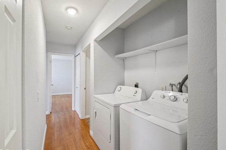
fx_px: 94
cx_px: 100
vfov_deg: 77.2
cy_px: 72
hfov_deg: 100.0
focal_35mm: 15
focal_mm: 13
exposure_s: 1/10
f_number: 9
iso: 400
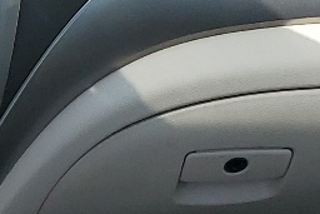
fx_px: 1503
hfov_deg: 11.4
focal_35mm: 169
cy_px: 459
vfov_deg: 7.7
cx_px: -225
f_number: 1.5
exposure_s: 1/1111
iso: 50
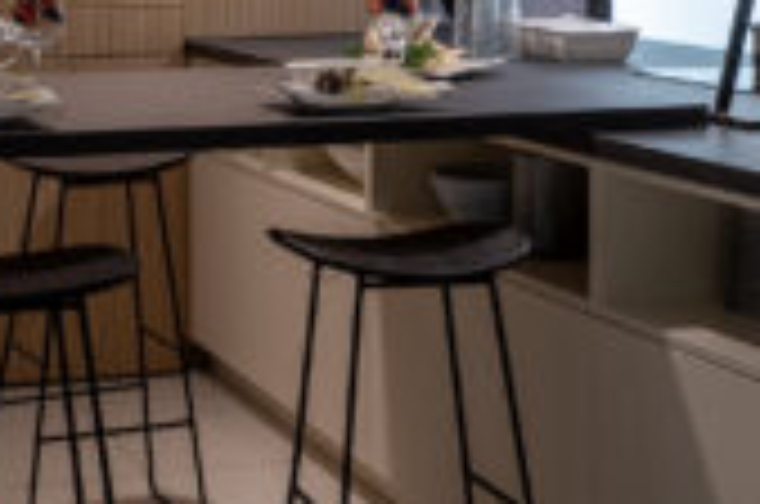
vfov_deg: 15.5
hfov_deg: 23.3
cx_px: 76
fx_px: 1791
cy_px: -61
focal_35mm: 85
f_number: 4
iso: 400
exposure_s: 1/200
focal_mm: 14
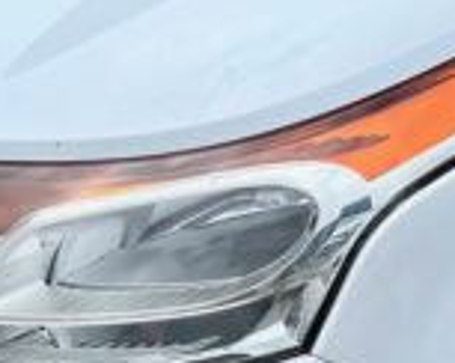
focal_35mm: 133
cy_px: 74
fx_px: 1789
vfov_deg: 11.5
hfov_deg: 14.2
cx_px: 509
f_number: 1.5
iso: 50
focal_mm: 5.7
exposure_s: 1/3831
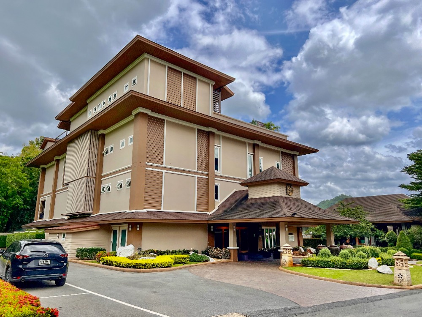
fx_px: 317
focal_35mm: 26
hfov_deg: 67.3
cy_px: 158
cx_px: 211
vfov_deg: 53.1
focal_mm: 5.7
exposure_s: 1/5319
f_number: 1.5
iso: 50
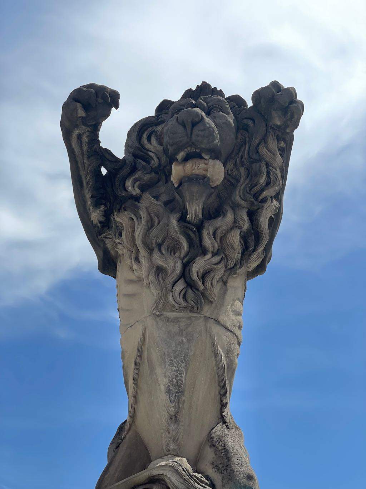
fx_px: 733
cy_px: 244
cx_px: 183
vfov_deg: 36.8
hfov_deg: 28.0
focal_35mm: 52
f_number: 2
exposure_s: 1/1295
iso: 32
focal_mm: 6
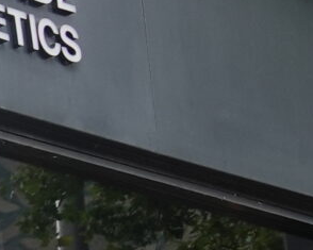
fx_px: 1815
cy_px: 418
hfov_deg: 7.4
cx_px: -885
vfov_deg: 7.7
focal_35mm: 196
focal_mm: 8.8
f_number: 4
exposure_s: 1/320
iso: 100
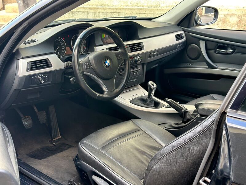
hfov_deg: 39.7
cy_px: 92
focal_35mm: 48
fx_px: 341
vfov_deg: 30.3
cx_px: 123
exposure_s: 1/106
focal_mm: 6.86
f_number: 1.78
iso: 80
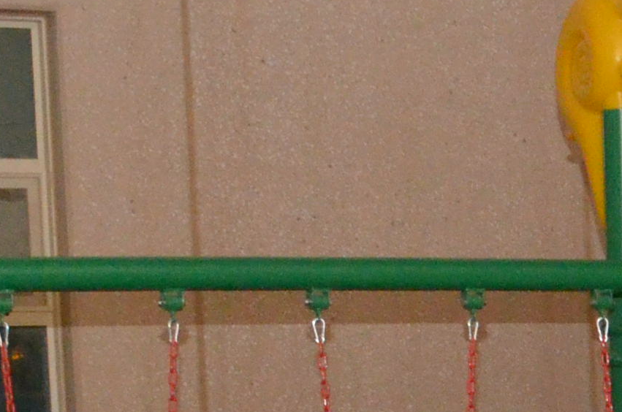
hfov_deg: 10.3
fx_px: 3294
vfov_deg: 7.0
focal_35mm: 191
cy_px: 773
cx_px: 1033
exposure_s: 1/125
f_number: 4
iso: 2500
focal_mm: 22
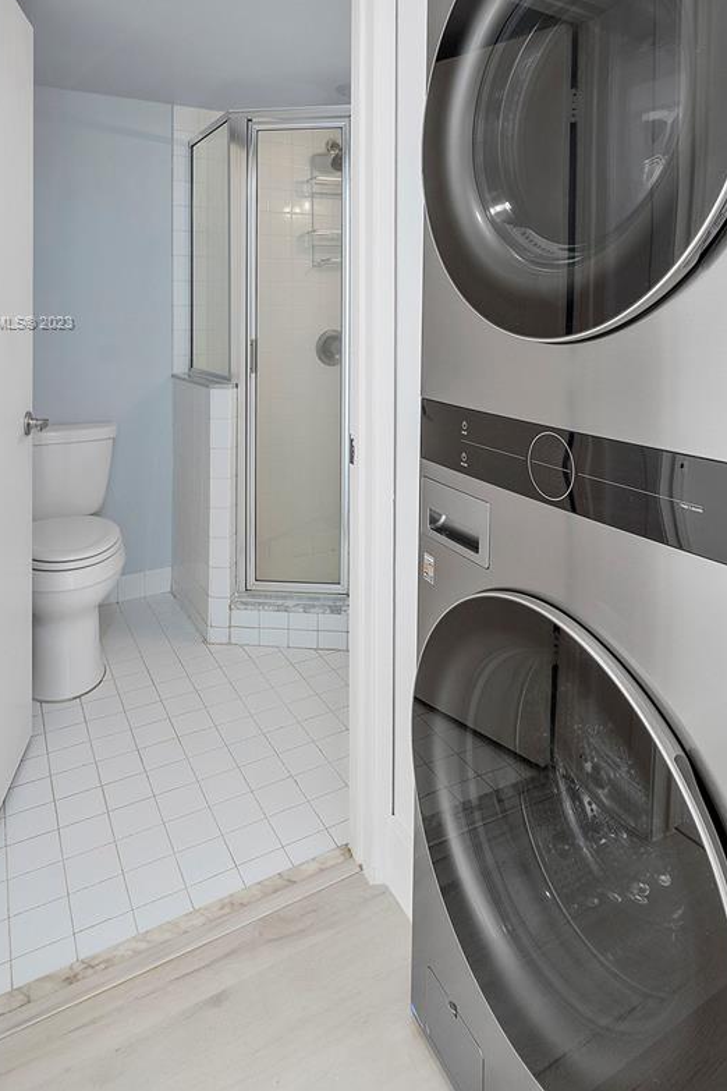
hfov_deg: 55.0
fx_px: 697
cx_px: 405
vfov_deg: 72.6
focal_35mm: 23
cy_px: 323
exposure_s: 1/5
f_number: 11
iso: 160
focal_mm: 10
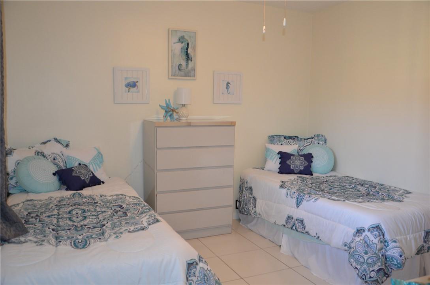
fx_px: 375
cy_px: 142
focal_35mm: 32
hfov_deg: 59.6
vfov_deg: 41.5
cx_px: 215
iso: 800
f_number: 3.8
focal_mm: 21
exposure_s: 1/60
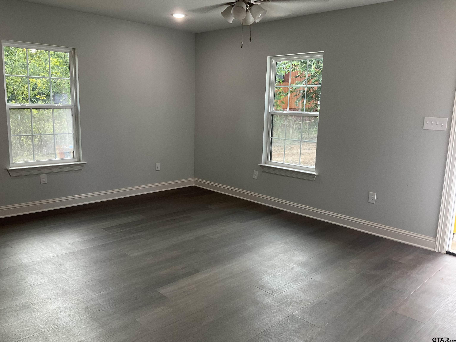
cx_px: 228
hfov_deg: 61.7
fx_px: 382
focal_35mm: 29
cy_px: 171
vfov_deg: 48.2
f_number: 1.8
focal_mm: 3
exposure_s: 1/60
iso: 40
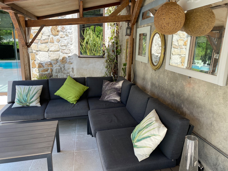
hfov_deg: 67.3
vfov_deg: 53.1
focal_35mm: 26
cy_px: 86
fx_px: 171
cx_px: 114
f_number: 1.8
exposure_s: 1/845
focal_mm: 4.25
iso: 32
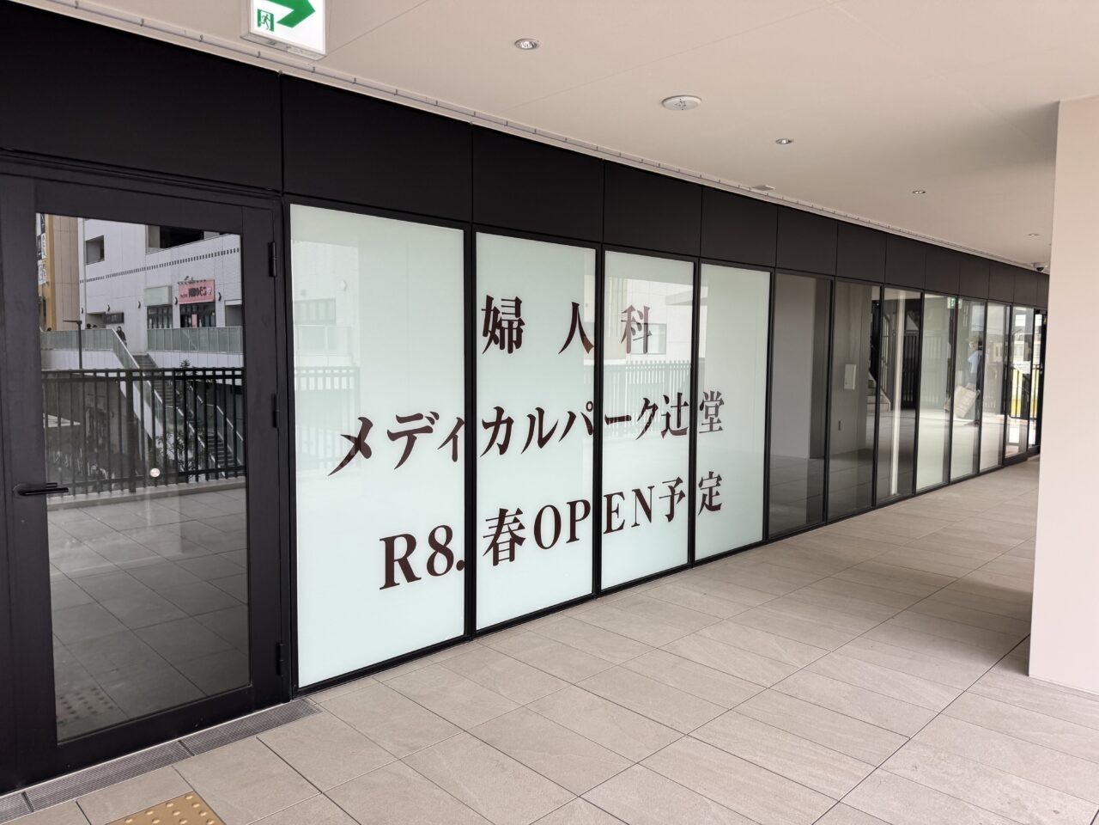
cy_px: 412
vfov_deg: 56.8
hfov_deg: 71.6
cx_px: 550
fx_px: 762
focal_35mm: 24
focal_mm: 6.76
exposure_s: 1/250
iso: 64
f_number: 1.78
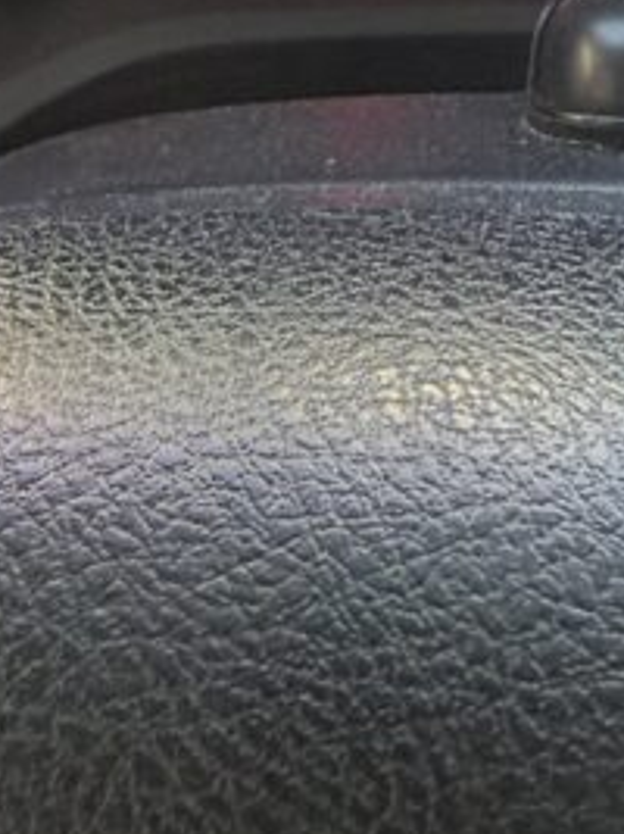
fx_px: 2213
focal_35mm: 92
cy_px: -69
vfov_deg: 20.4
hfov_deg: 15.8
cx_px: 605
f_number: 2.2
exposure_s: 1/63
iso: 320
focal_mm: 2.22
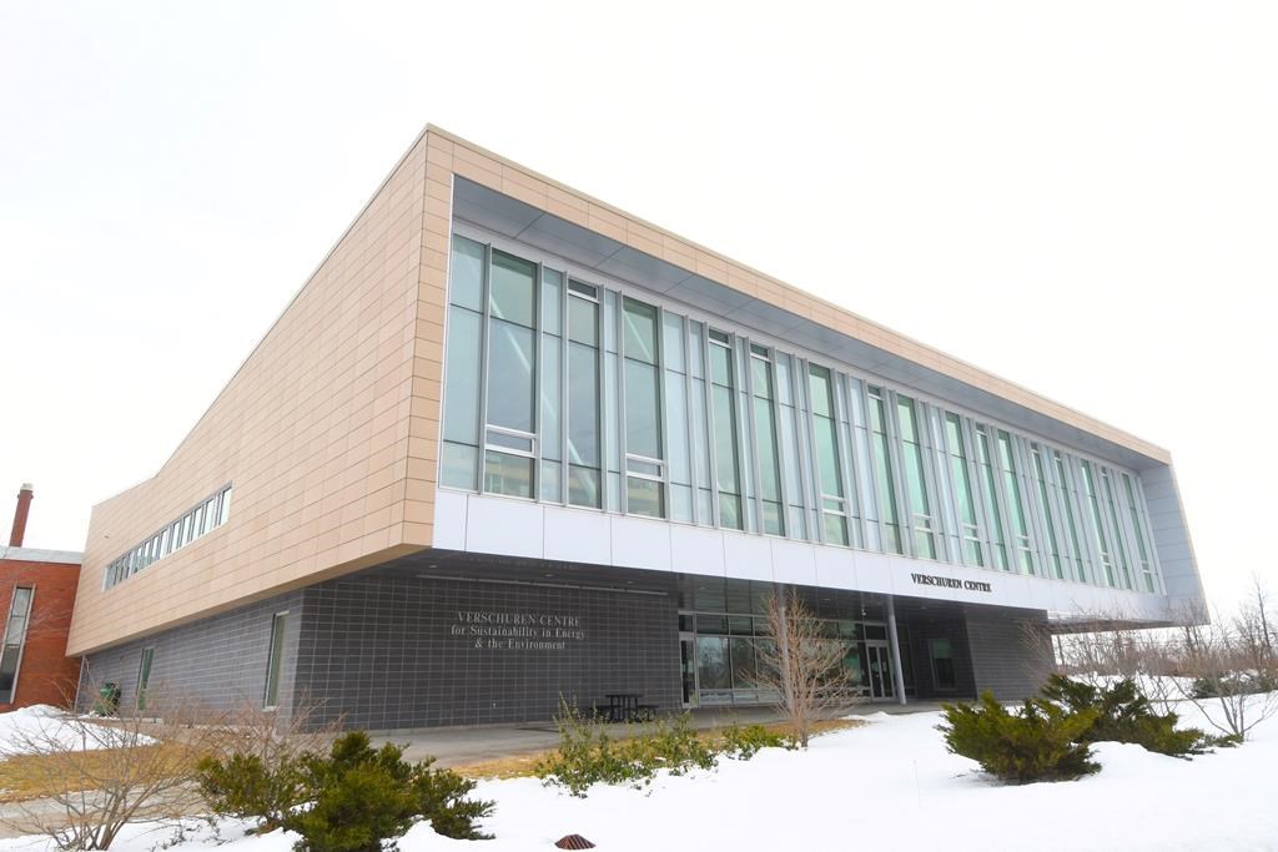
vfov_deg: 57.2
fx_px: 781
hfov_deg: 78.6
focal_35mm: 22
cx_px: 639
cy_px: 426
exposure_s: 1/250
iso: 400
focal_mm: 15
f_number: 10
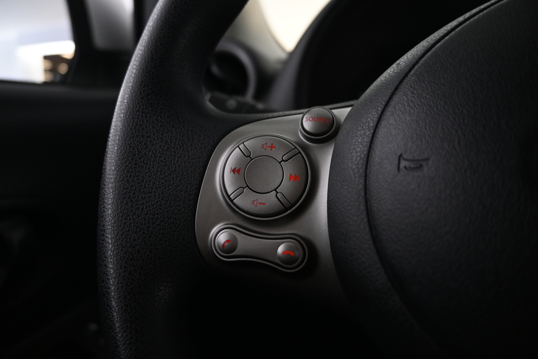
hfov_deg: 73.7
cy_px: 180
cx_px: 269
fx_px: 359
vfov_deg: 53.1
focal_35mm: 24
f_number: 3.5
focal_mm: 16
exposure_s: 1/40
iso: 1600
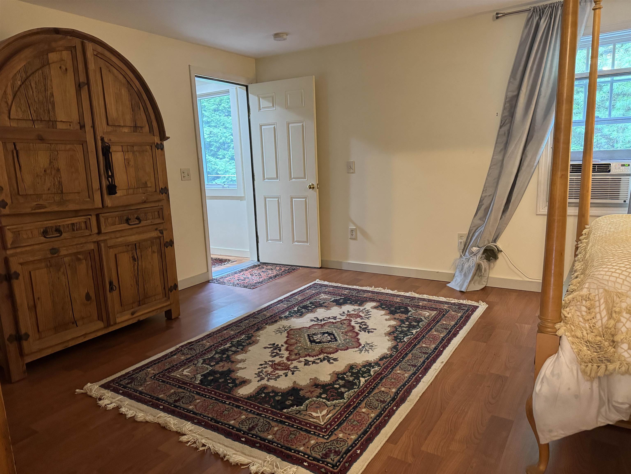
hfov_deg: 71.6
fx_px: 437
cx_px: 316
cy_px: 237
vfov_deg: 56.8
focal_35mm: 24
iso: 640
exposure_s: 1/60
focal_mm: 6.76
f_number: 1.78
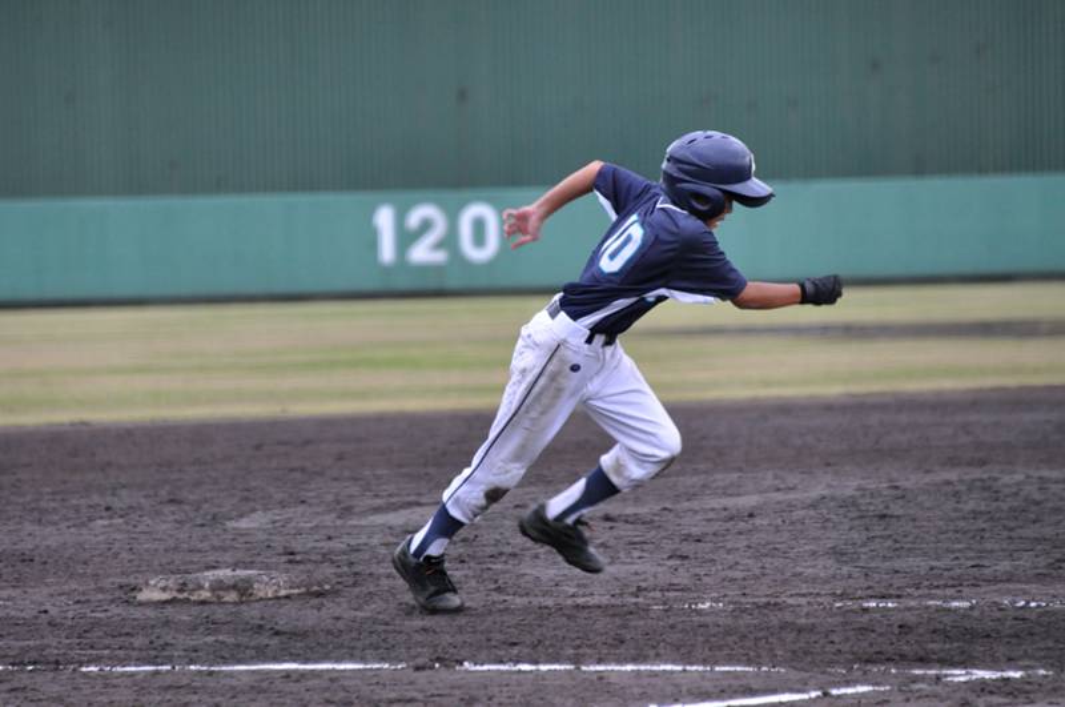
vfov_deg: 3.0
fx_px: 13294
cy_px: 354
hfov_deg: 4.6
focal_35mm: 450
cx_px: 532
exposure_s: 1/400
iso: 1600
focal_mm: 300
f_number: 5.6
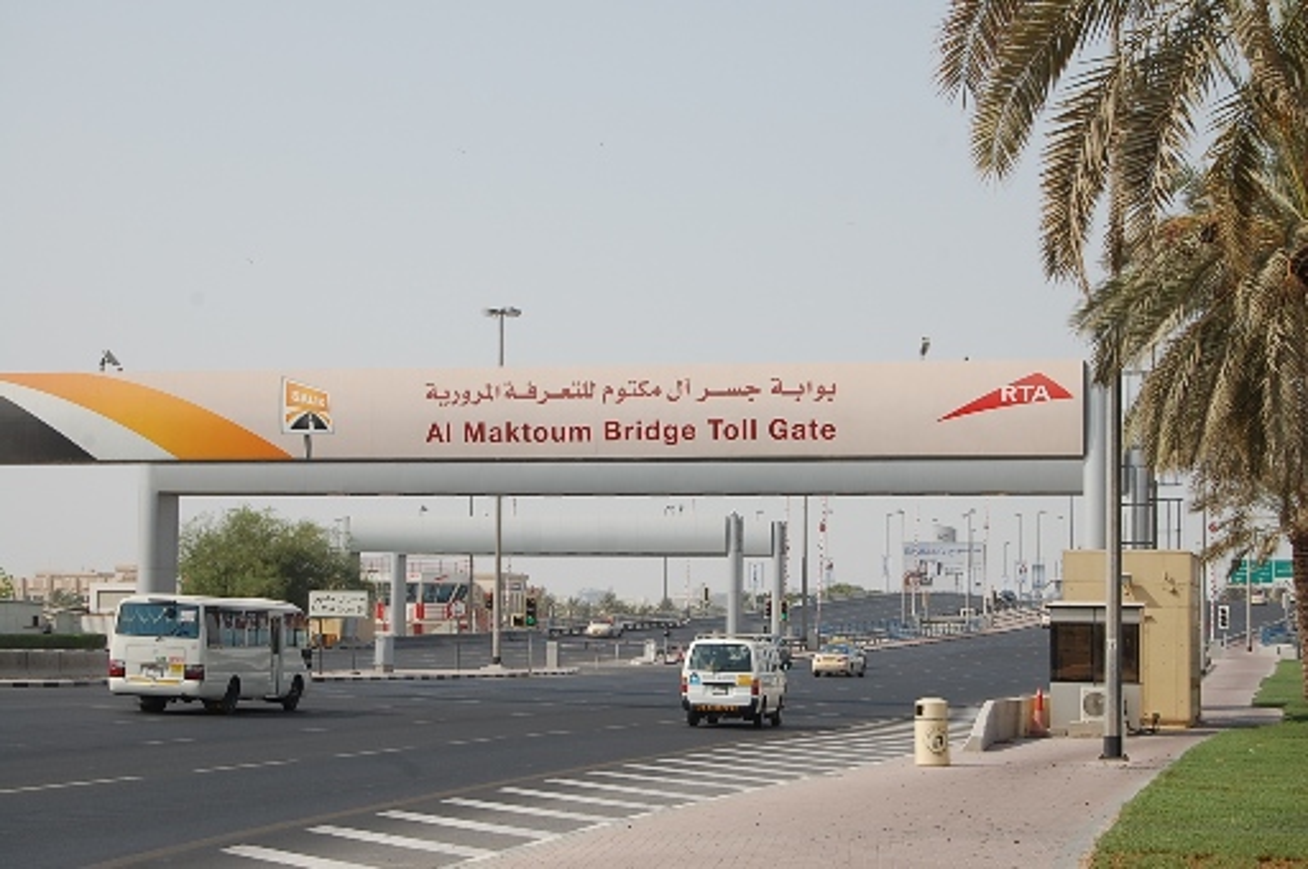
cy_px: 434
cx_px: 654
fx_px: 2722
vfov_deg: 18.1
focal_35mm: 75
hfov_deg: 27.0
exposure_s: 1/500
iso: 200
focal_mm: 50
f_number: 11
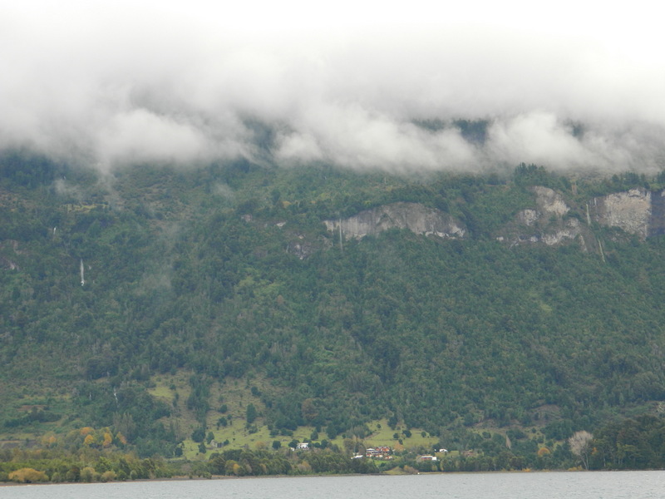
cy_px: 250
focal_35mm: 103
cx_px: 332
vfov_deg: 14.4
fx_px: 1979
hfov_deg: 19.1
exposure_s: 1/100
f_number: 4.5
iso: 80
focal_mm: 18.6
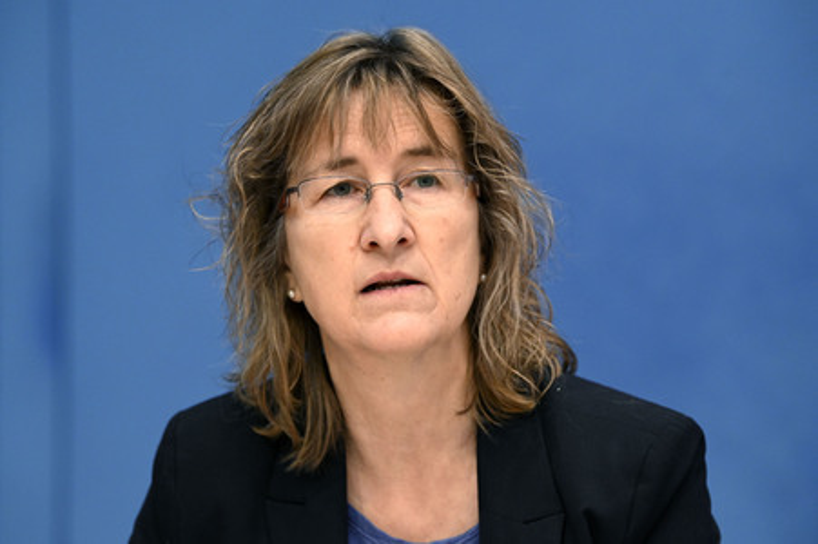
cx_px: 409
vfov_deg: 7.6
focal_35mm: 180
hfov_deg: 11.4
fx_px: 4087
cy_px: 272
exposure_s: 1/640
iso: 5000
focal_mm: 180
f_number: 5
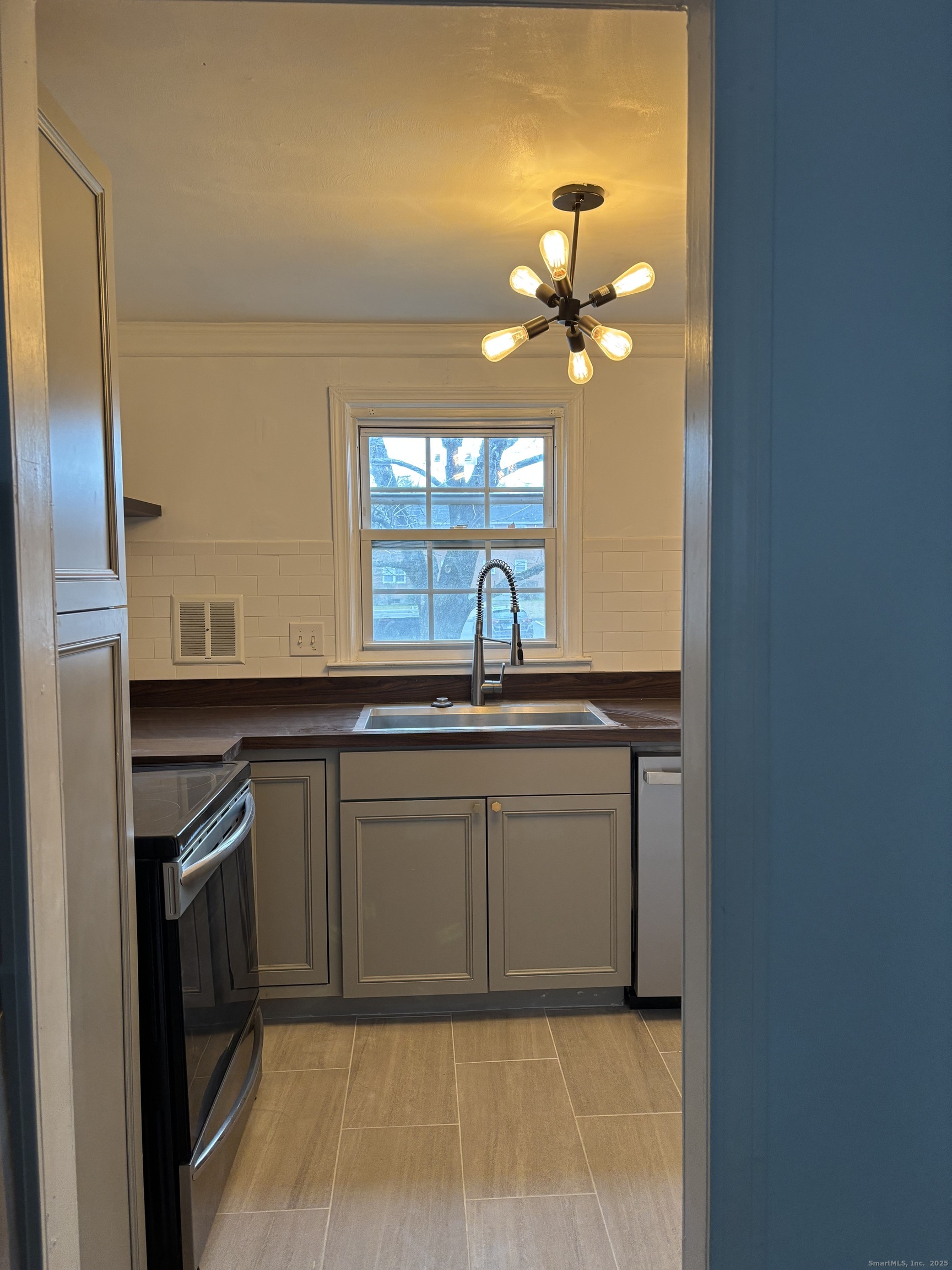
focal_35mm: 26
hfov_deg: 53.1
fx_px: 953
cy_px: 635
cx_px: 476
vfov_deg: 67.3
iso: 125
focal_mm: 5.96
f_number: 1.6
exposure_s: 1/60
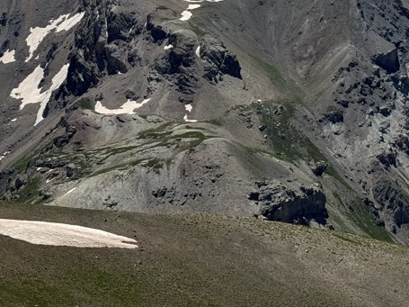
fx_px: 1276
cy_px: -3
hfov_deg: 18.2
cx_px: 218
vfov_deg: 13.5
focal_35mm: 108
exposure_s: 1/7092
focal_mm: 6.76
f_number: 1.78
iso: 64
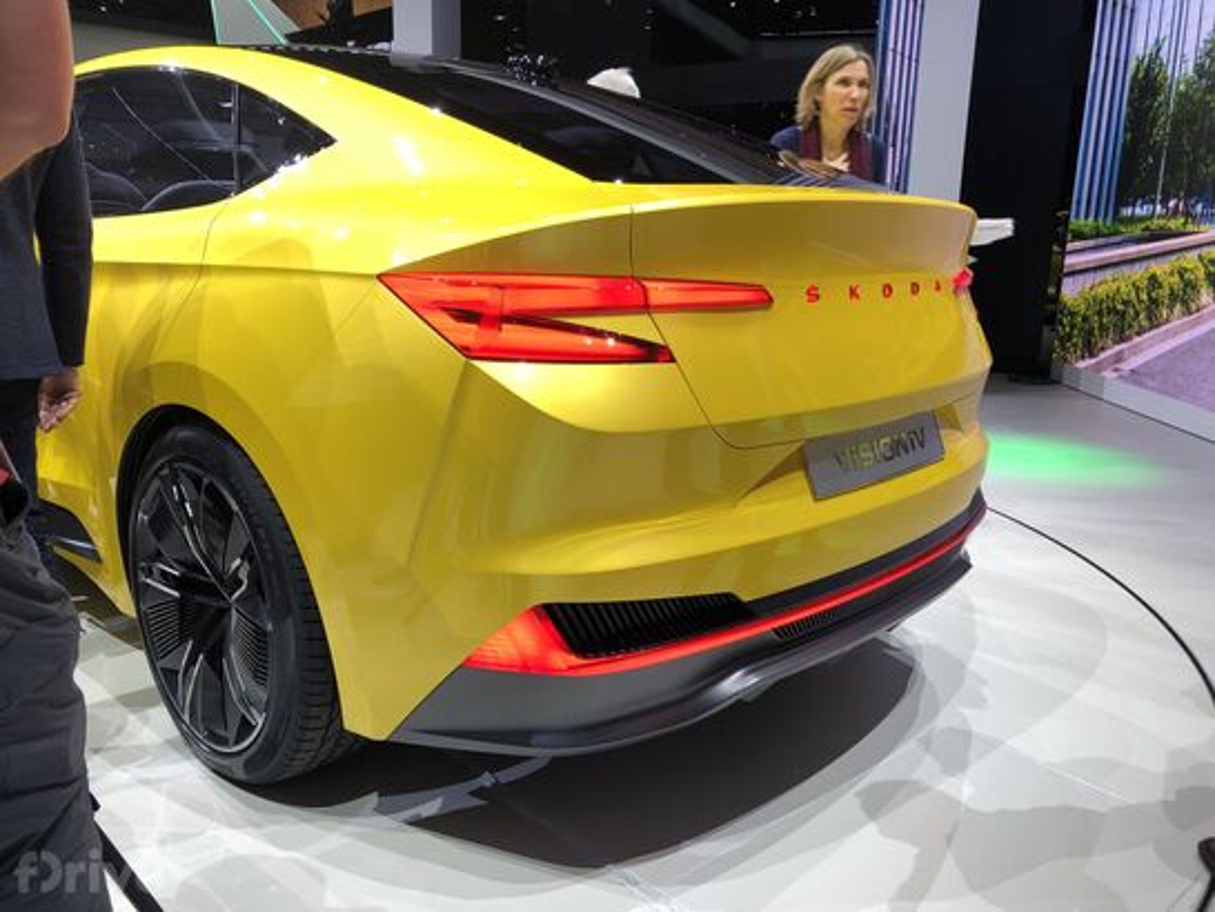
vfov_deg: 49.8
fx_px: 983
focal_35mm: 28
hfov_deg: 63.4
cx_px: 608
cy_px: 456
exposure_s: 1/83
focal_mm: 3.99
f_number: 1.8
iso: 25
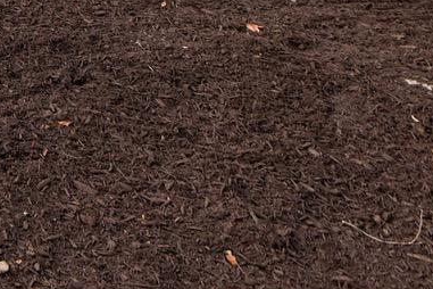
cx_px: -533
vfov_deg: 12.2
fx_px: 1034
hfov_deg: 15.8
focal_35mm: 86
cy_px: -435
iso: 100
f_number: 5.6
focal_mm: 16
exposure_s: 1/125
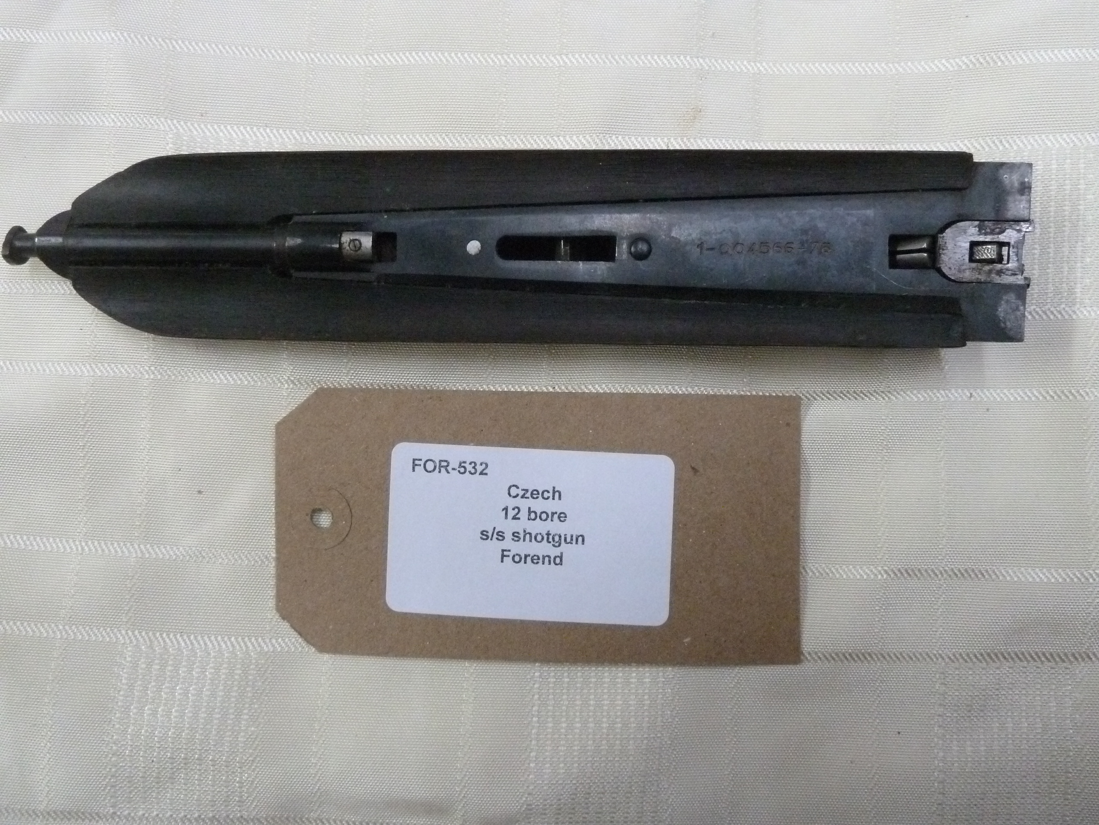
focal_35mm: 27
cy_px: 412
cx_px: 550
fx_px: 857
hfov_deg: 65.3
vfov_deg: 51.4
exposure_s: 1/60
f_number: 3.3
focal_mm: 4.4
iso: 800
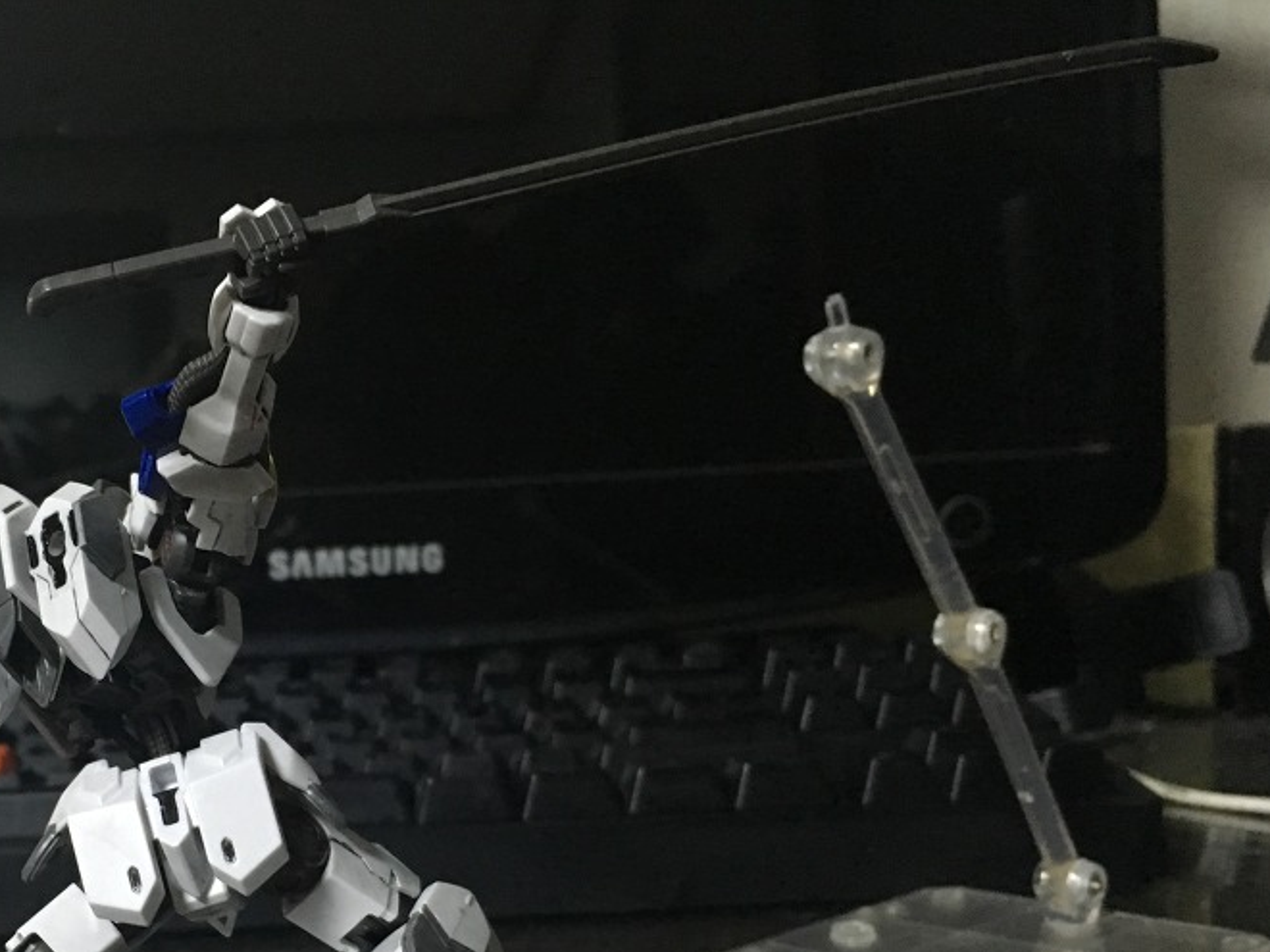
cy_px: 735
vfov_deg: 31.5
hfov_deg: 40.8
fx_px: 1651
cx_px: 314
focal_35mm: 45
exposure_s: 1/20
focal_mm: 4.15
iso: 200
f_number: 2.2
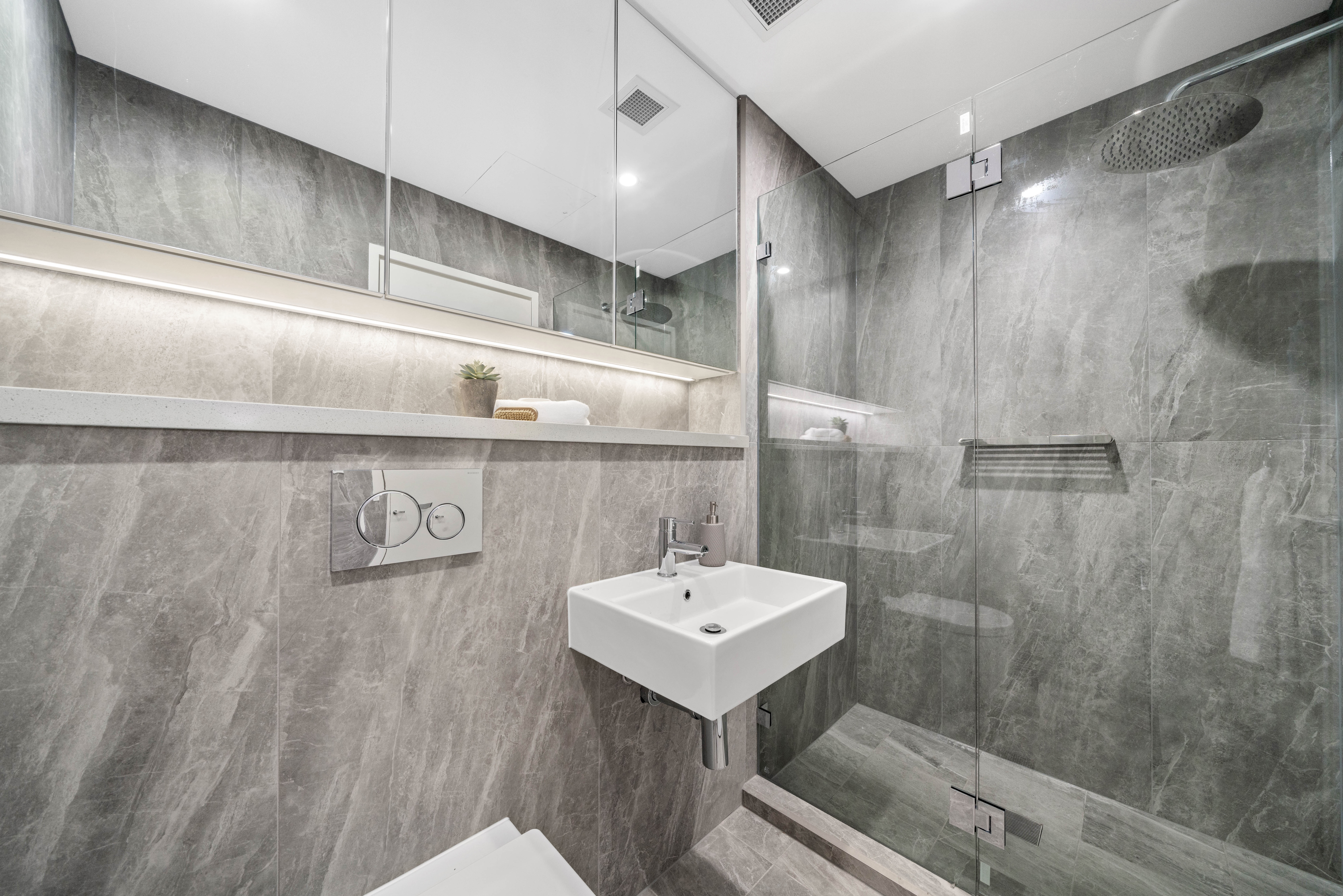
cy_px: 448
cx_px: 672
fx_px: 448
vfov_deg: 90.0
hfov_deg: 112.6
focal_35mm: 12
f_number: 9
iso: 500
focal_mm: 12
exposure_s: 1/5
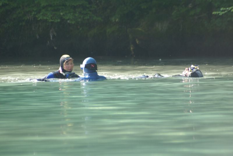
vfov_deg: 3.1
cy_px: 78
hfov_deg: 4.6
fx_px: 2917
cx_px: 116
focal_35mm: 450
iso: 400
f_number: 5.6
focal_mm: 300
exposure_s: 1/500
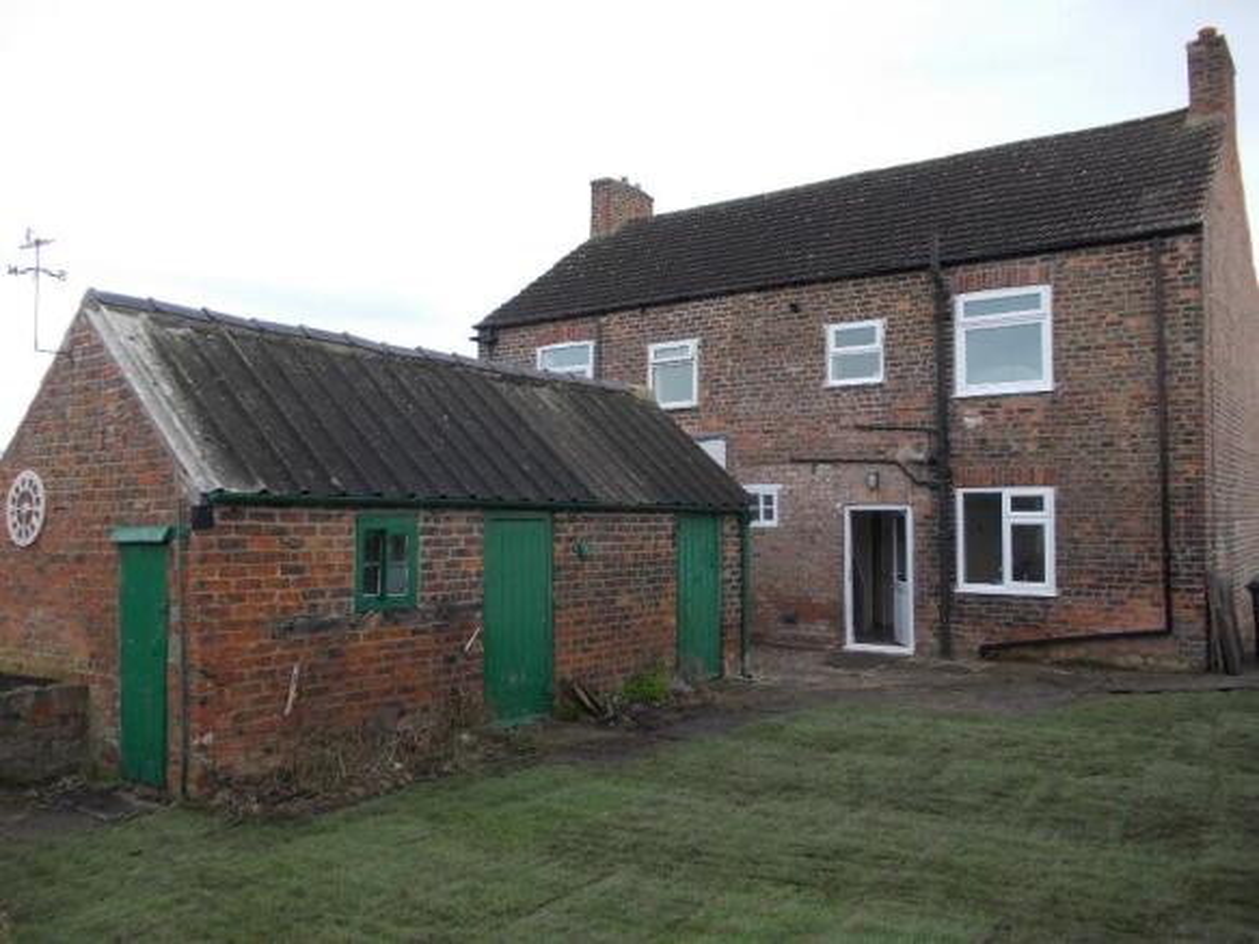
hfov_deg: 63.5
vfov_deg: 49.7
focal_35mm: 28
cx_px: 630
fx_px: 1018
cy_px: 472
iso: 80
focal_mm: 4
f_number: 2.7
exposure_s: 1/80
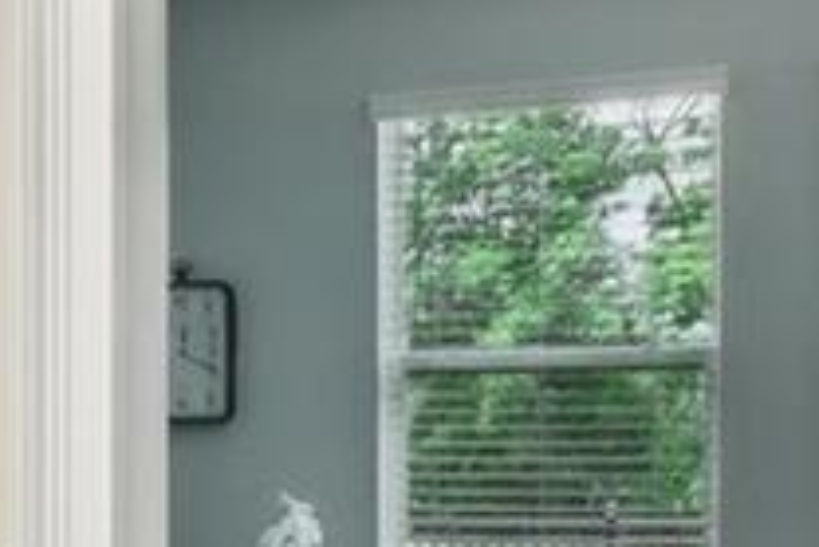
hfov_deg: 17.9
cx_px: -469
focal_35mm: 100
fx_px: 2277
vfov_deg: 13.6
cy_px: 456
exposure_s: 1/60
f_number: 8
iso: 640
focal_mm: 13
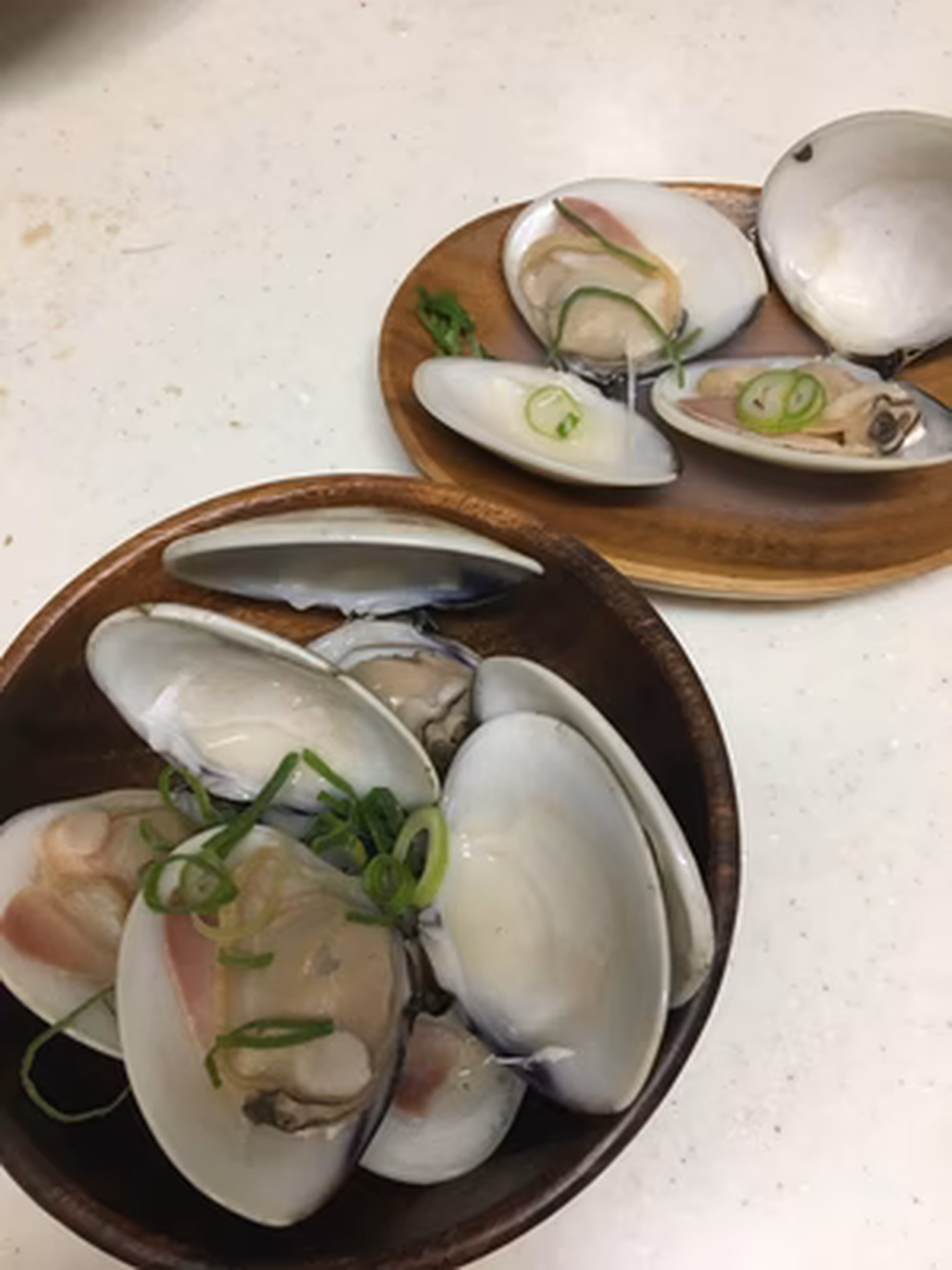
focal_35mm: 29
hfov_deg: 48.2
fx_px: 1063
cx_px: 476
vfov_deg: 61.7
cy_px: 635
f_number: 2.2
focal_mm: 4.15
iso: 160
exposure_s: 1/30
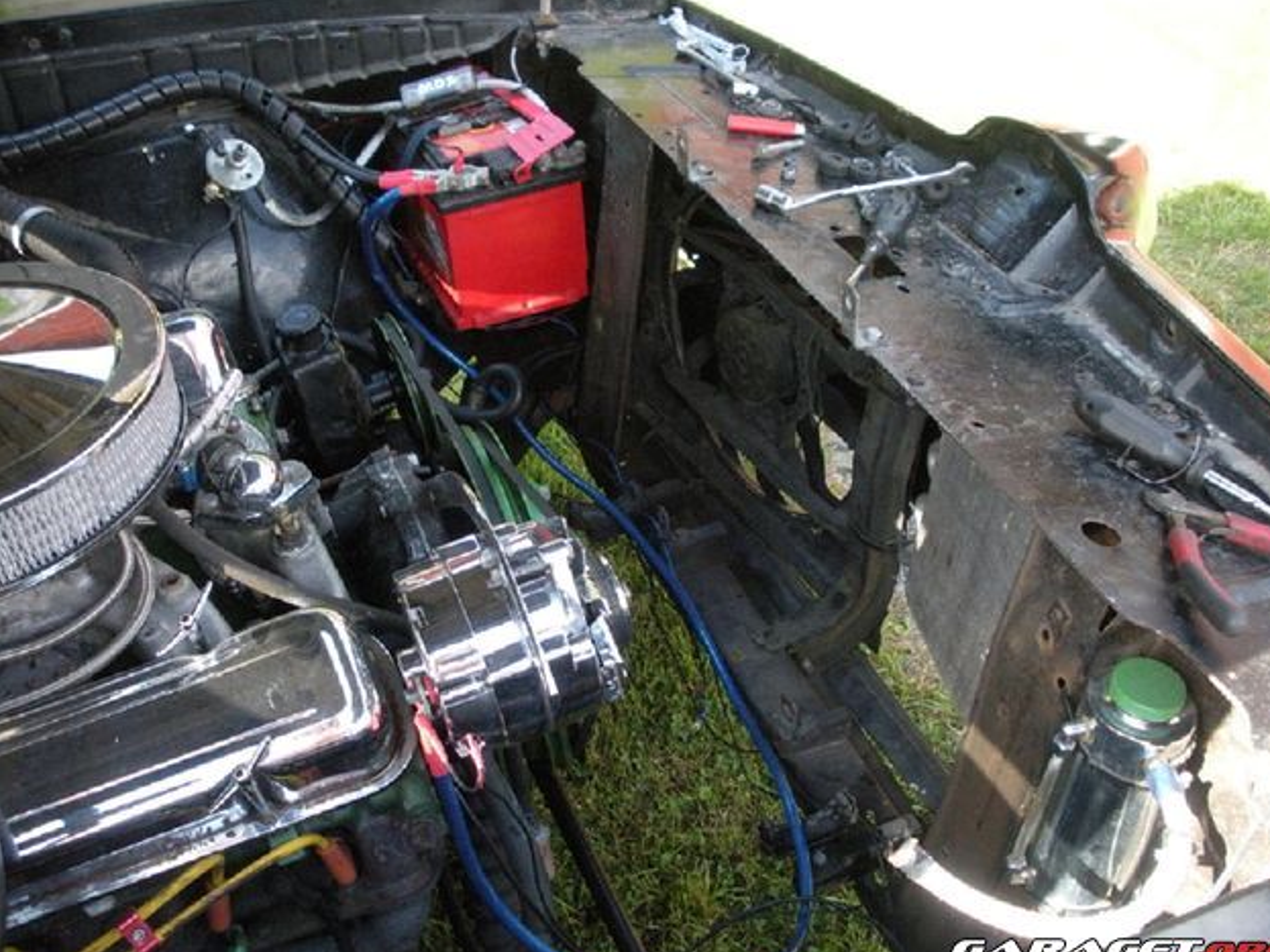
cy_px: 481
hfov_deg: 50.1
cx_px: 648
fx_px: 1357
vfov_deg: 38.7
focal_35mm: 37
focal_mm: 6.3
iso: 400
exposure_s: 1/204
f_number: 3.5
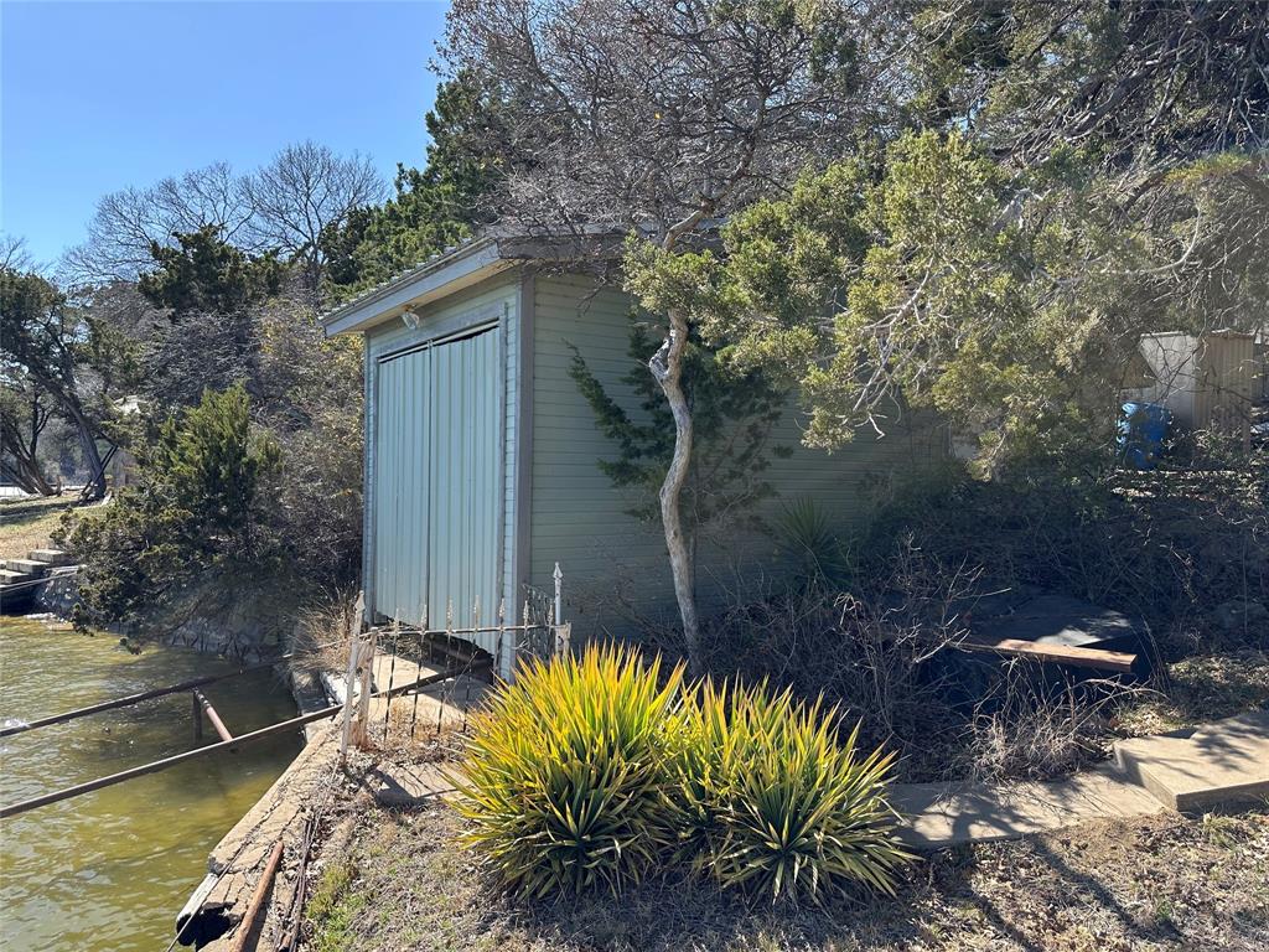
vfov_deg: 56.8
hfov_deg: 71.6
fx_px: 880
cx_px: 634
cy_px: 476
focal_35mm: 24
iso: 80
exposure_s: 1/1304
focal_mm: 6.86
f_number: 1.78
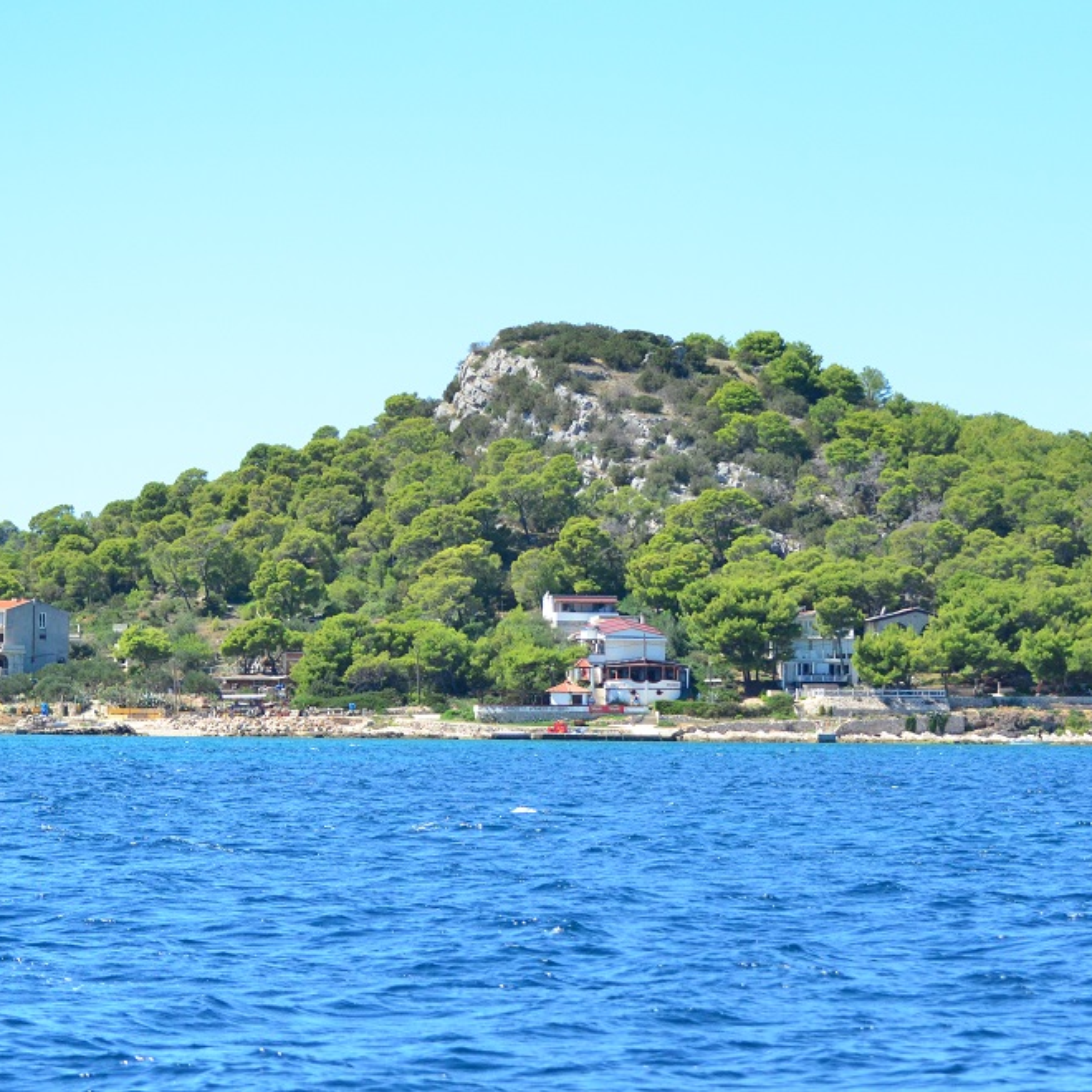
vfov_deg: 12.9
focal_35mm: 135
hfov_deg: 12.9
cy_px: 546
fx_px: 4818
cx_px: 690
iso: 1800
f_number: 4.5
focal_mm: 70
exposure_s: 1/8000
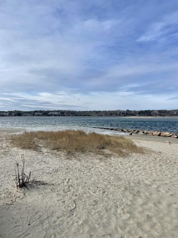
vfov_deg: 67.3
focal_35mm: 26
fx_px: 178
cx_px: 89
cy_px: 119
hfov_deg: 53.1
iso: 32
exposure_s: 1/4292
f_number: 1.6
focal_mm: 4.2
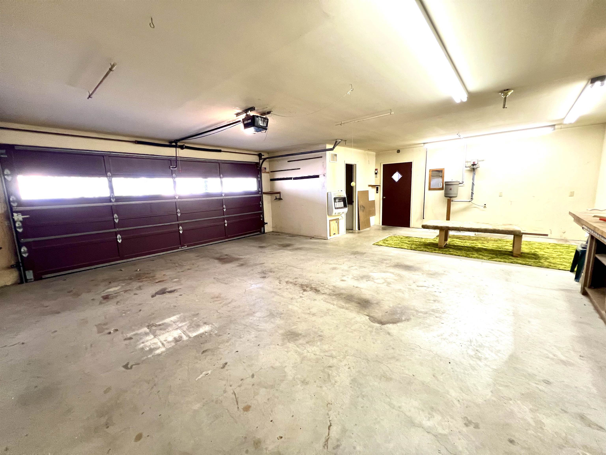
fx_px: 228
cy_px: 228
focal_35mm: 13
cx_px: 303
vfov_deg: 89.9
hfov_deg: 106.2
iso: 200
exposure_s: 1/60
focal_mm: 1.57
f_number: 1.8
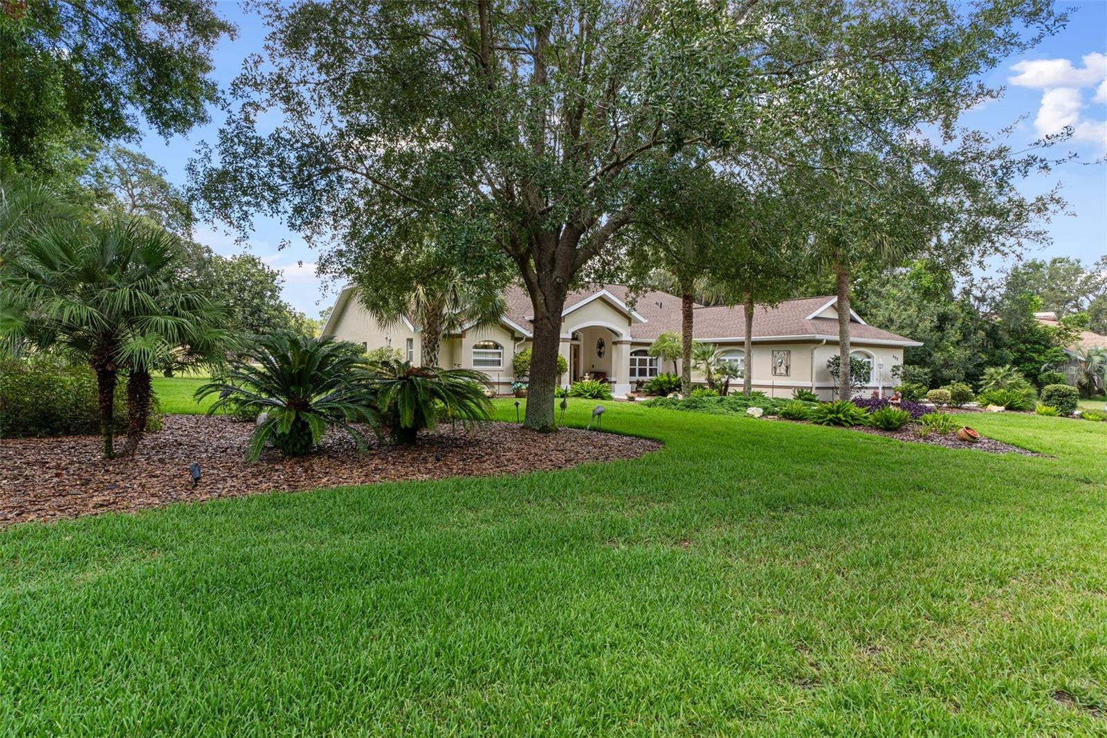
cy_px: 369
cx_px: 554
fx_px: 599
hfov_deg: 85.4
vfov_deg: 63.2
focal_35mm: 20
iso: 100
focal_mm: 13
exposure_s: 1/50
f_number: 8
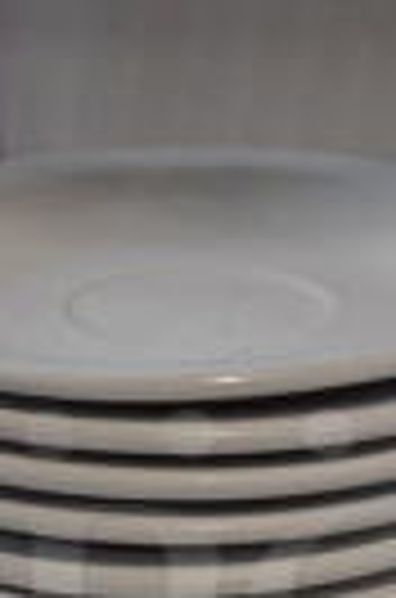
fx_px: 2289
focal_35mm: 138
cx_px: 328
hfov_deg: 9.9
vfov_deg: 14.6
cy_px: 616
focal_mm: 20
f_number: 3.5
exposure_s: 1/250
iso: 500
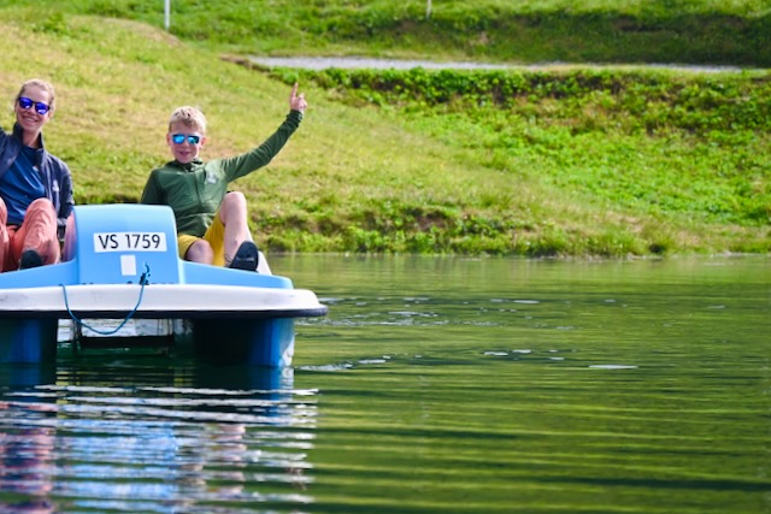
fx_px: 7369
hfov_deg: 6.0
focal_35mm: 344
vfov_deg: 4.0
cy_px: 106
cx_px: 133
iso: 160
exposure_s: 1/500
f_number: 6.3
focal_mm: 200
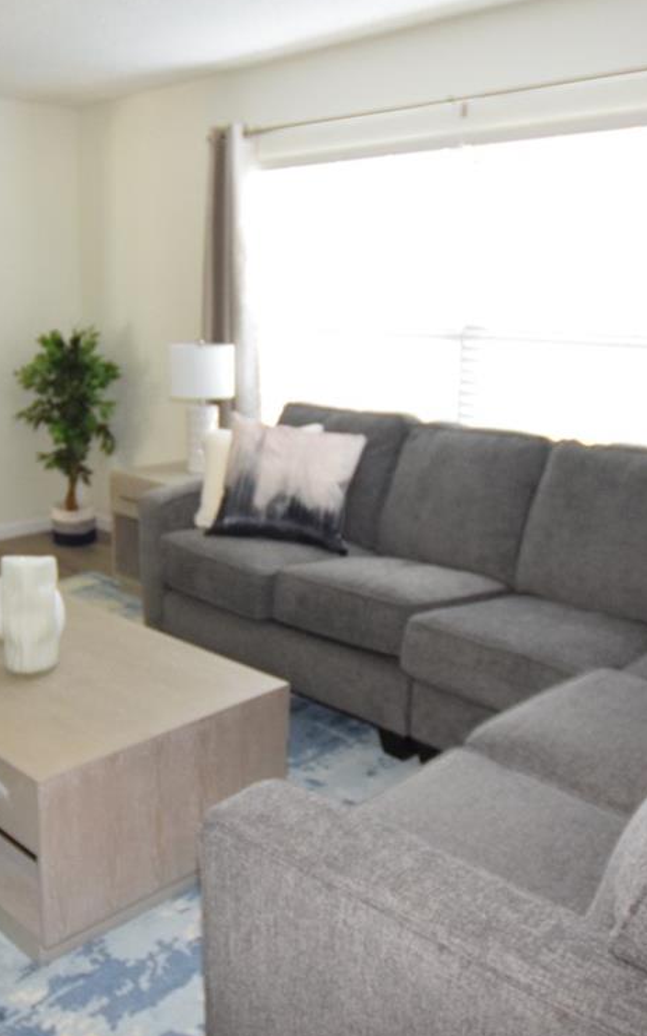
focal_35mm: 33
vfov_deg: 58.1
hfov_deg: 38.1
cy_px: 503
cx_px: 239
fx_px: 931
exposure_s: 1/60
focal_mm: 10
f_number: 3.5
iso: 1000
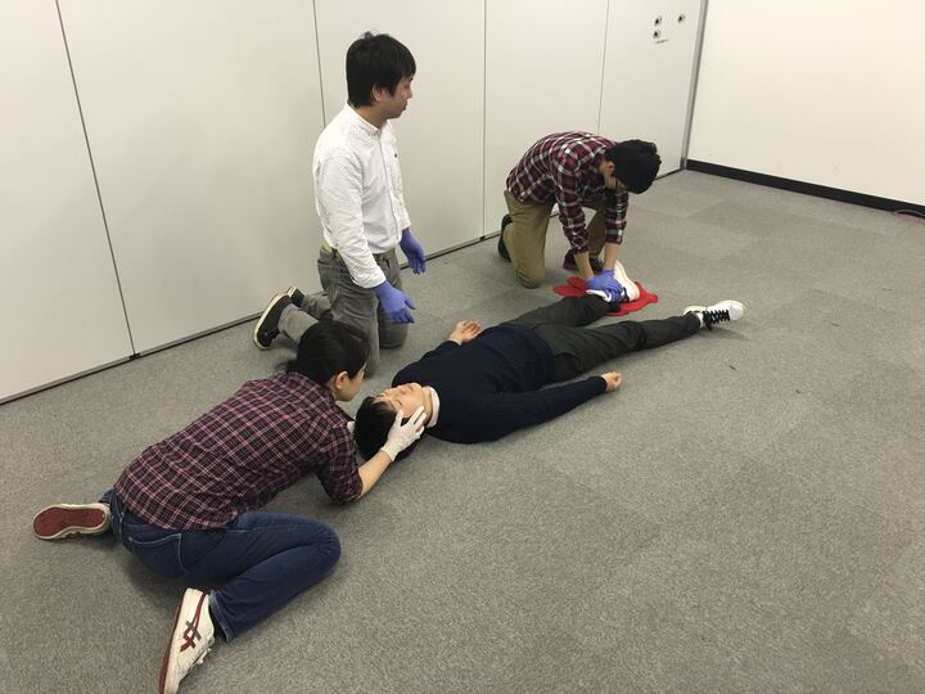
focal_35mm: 29
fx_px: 775
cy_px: 347
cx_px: 462
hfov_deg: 61.7
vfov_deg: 48.2
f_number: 2.2
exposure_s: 1/17
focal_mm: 4.15
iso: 32
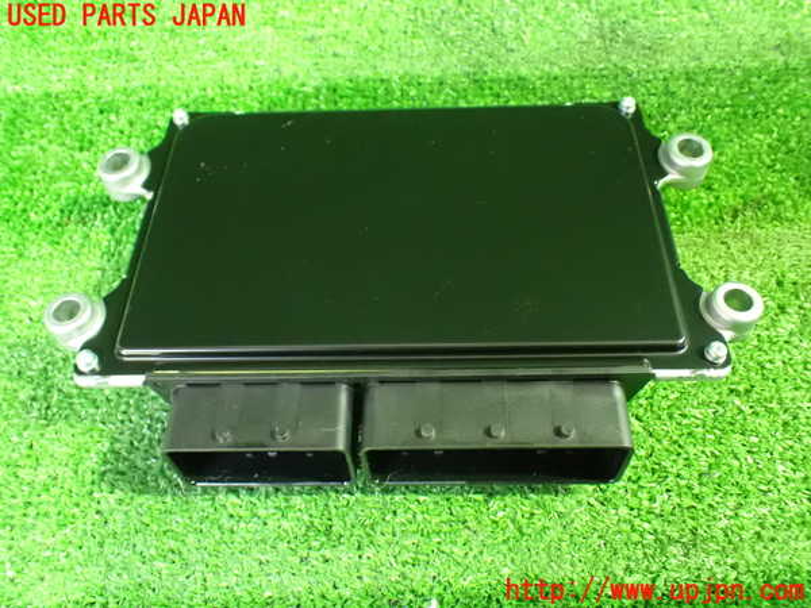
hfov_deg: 60.0
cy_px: 304
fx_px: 703
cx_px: 406
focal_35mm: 30
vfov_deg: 46.8
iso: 1600
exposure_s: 1/25
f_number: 2.3
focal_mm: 5.4
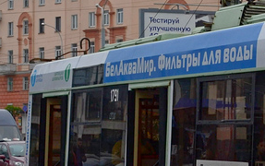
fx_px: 1200
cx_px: 364
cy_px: 66
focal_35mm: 166
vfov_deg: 7.9
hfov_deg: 12.2
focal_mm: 26
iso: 100
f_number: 6.3
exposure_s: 1/400
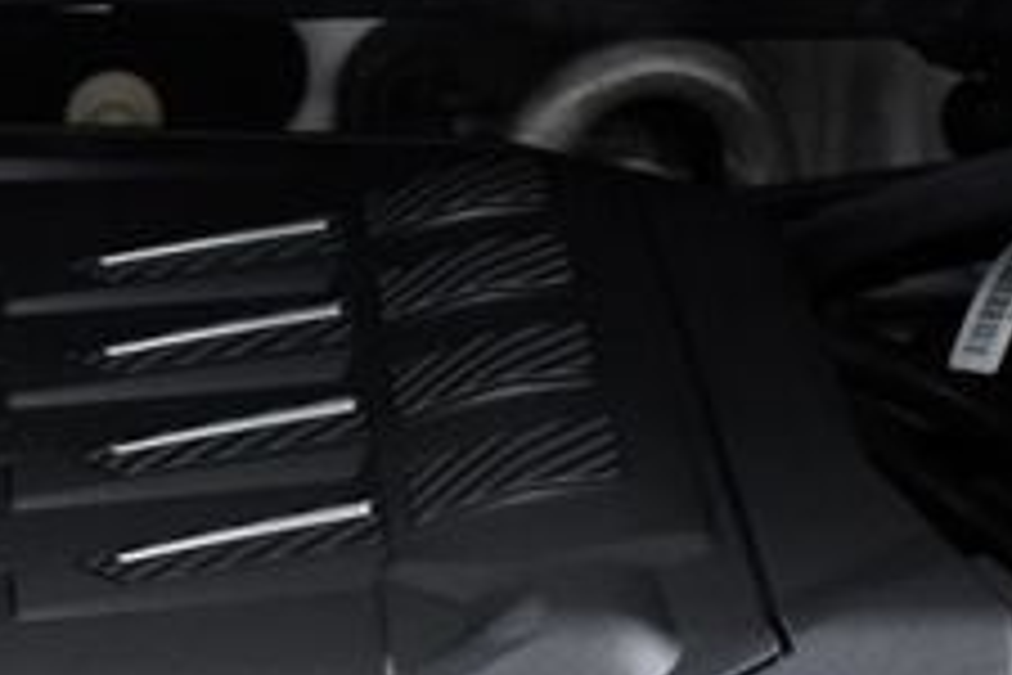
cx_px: -369
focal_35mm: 205
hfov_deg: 9.8
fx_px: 5762
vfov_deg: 6.6
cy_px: 927
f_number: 5.6
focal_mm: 48
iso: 2500
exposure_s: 1/125
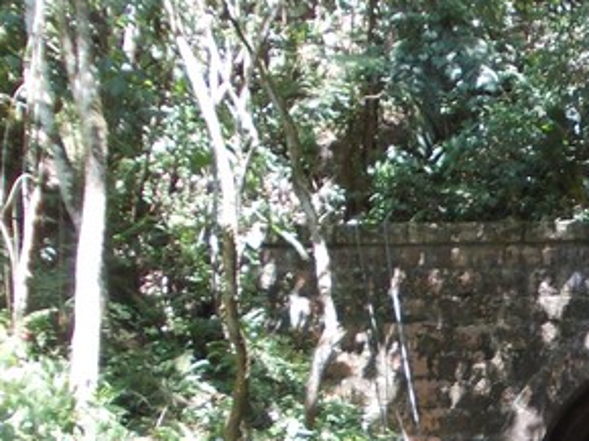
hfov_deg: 24.5
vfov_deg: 18.5
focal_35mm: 74
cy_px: 565
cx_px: 658
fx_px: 1258
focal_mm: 4
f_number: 2.7
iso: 80
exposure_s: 1/50
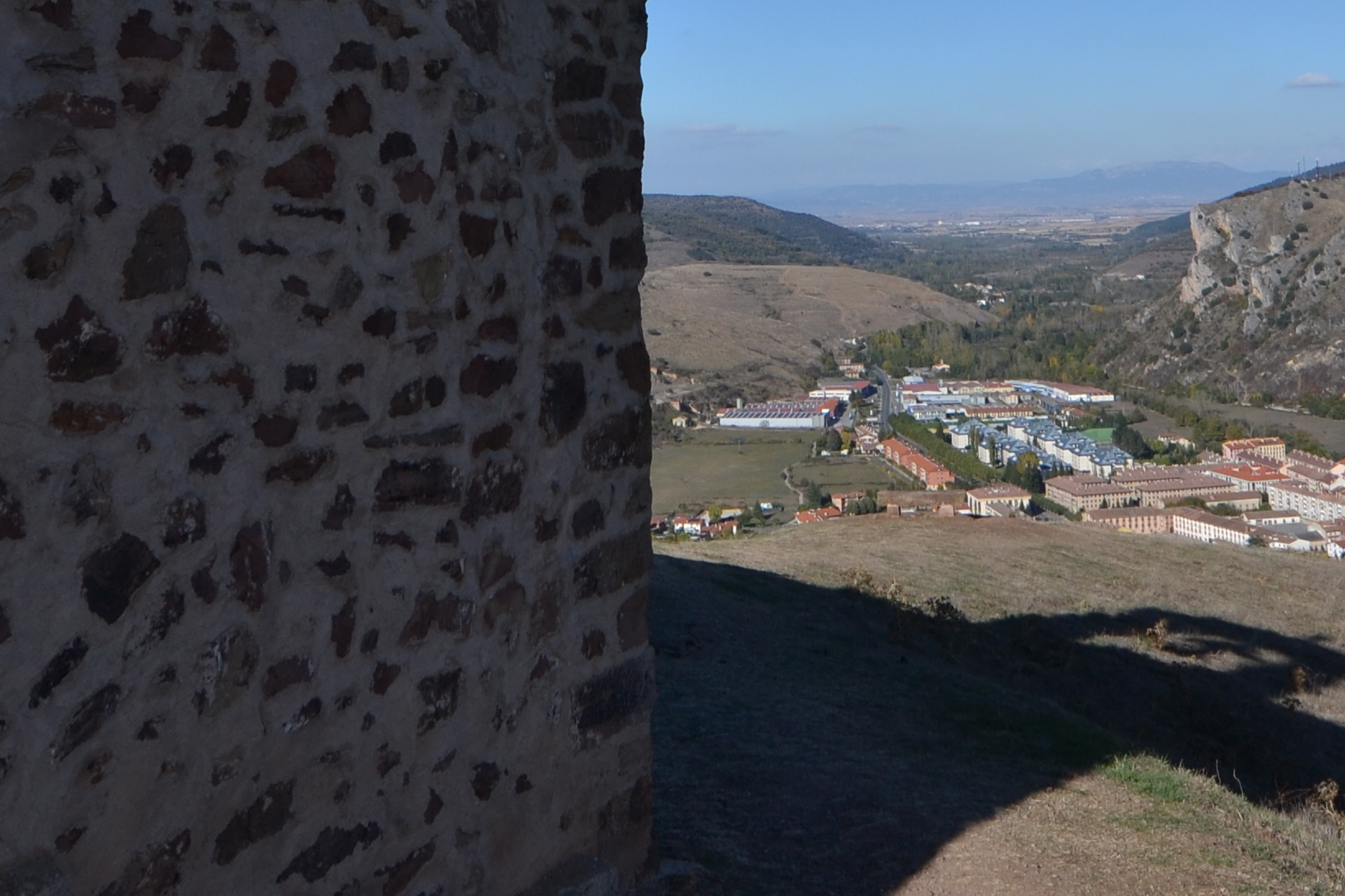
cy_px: -37
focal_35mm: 46
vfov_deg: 27.1
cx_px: 815
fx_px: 1734
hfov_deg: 42.2
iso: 100
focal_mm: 11
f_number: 8
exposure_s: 1/400
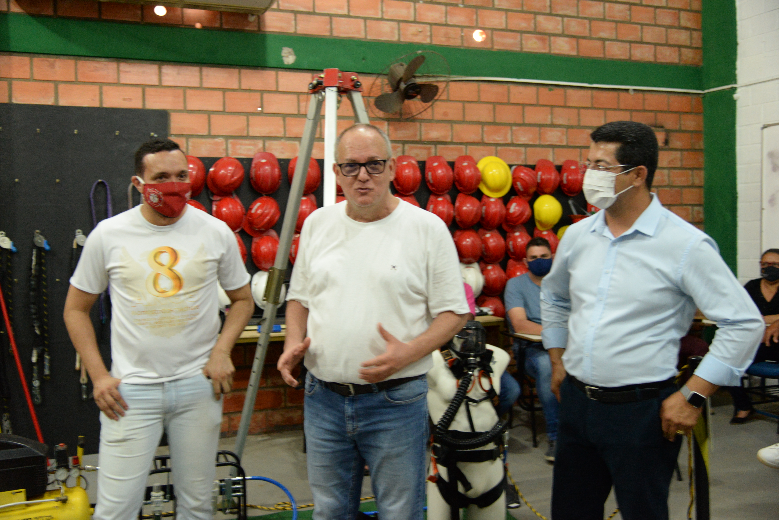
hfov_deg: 54.4
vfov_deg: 37.9
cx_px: 390
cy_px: 260
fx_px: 758
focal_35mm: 35
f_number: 4
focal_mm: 35
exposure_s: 1/60
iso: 4000
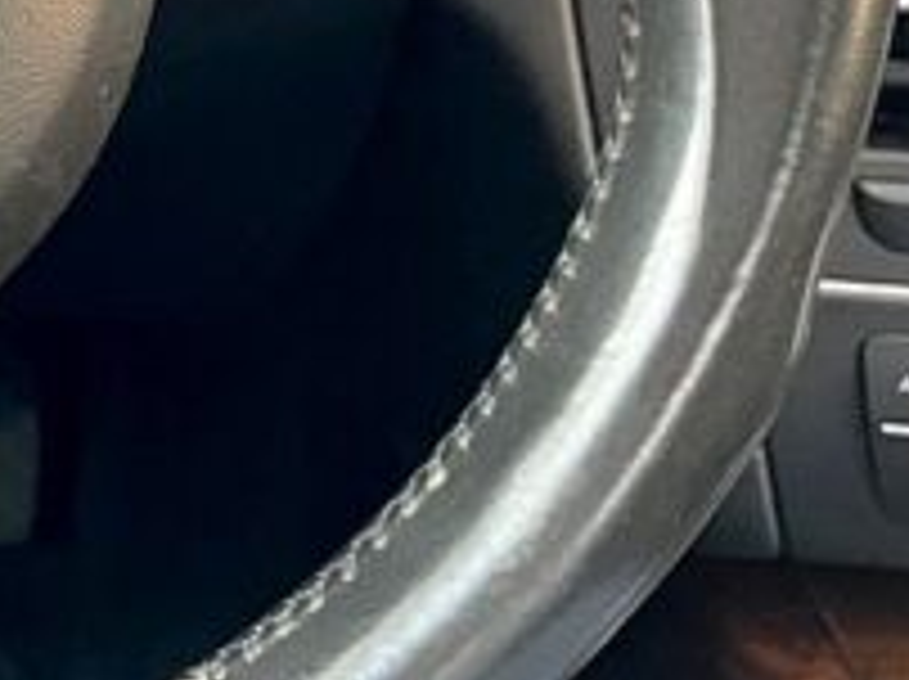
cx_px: -374
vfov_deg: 13.7
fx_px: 2702
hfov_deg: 17.5
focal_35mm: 103
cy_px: -270
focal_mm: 4.2
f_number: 1.6
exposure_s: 1/60
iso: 250
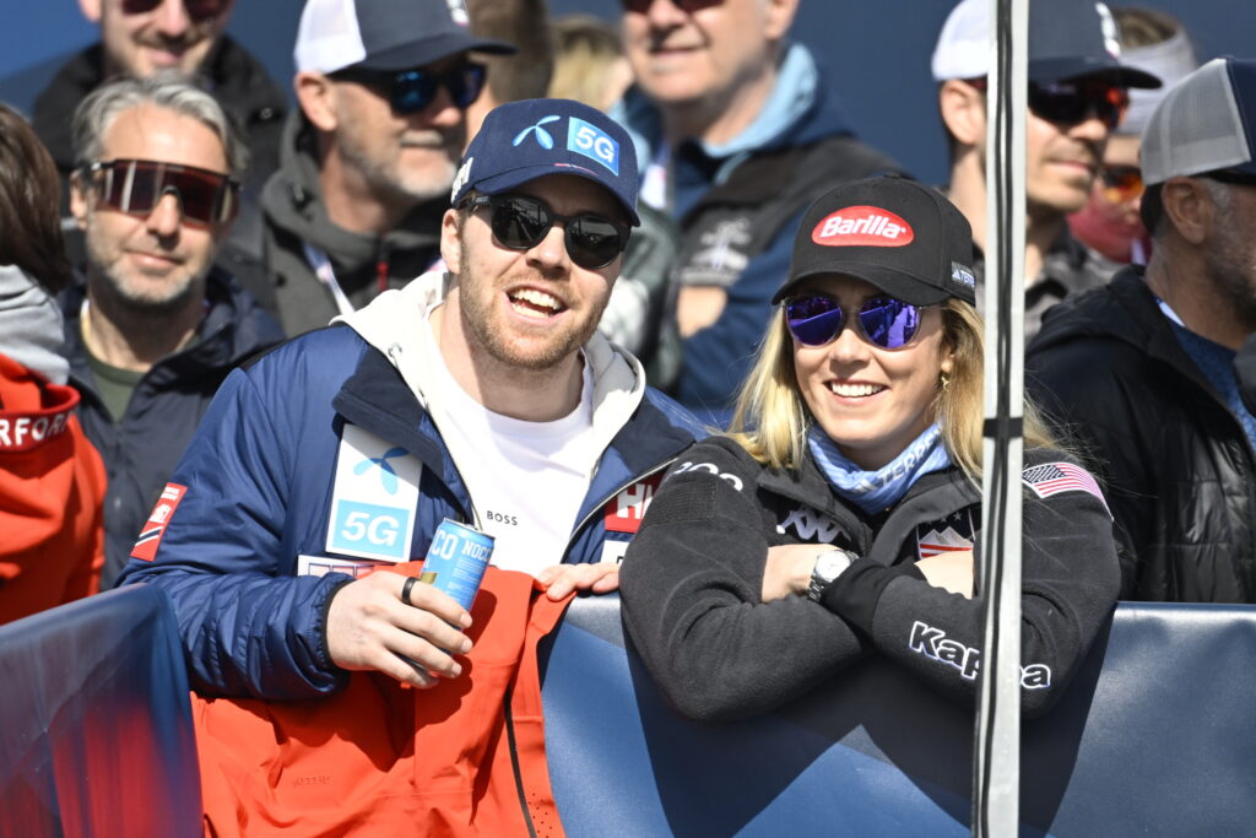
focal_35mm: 560
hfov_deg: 3.7
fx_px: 19539
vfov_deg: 2.5
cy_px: 419
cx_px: 628
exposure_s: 1/2500
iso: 640
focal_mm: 560
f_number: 5.6
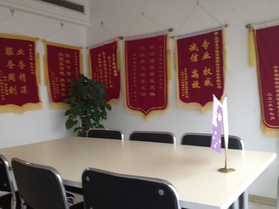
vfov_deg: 40.7
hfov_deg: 52.6
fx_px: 282
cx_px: 140
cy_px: 104
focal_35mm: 35
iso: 125
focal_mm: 4.28
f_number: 2.4
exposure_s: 1/20
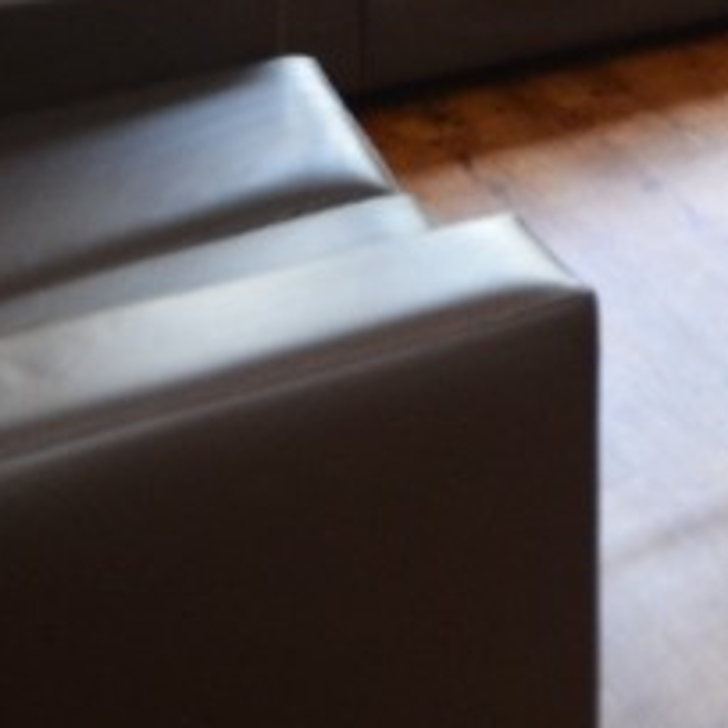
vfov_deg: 21.0
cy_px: -473
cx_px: 1410
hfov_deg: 18.7
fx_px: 1523
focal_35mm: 64
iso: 400
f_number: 4.5
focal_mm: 10
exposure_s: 1/80
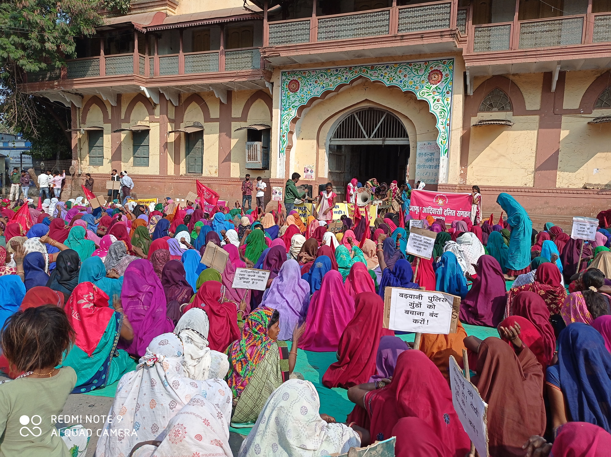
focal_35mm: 28
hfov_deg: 63.5
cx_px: 306
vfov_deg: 49.7
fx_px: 494
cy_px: 228
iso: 102
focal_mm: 4.7
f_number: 1.79
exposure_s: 1/2994
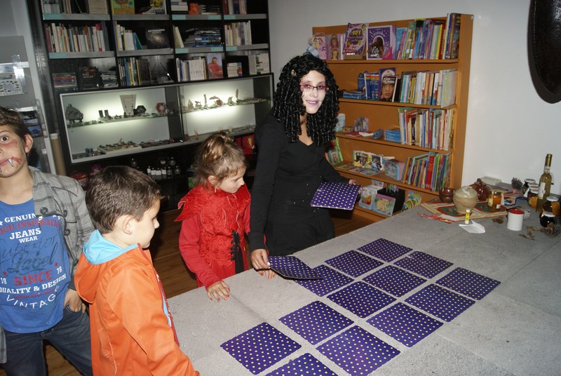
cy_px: 188
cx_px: 280
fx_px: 421
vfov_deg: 48.1
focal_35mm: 27
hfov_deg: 67.3
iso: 400
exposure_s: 1/60
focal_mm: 18
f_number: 5.6
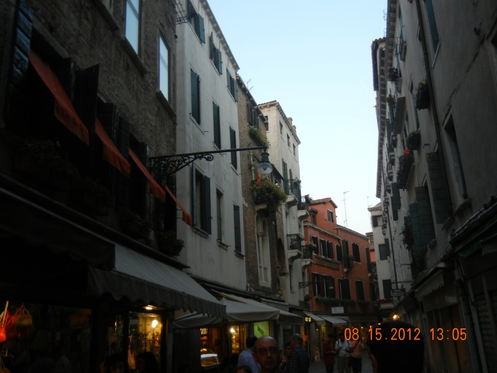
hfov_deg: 54.0
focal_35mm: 34
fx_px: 488
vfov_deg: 41.8
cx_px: 248
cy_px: 186
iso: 160
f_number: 3.6
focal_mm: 6.2
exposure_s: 1/62.4
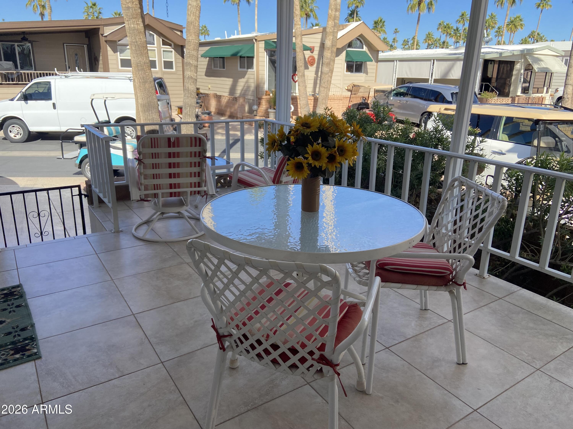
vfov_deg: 53.1
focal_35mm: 26
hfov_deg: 67.3
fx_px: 430
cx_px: 286
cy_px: 214
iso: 32
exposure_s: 1/1287
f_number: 1.8
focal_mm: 4.25
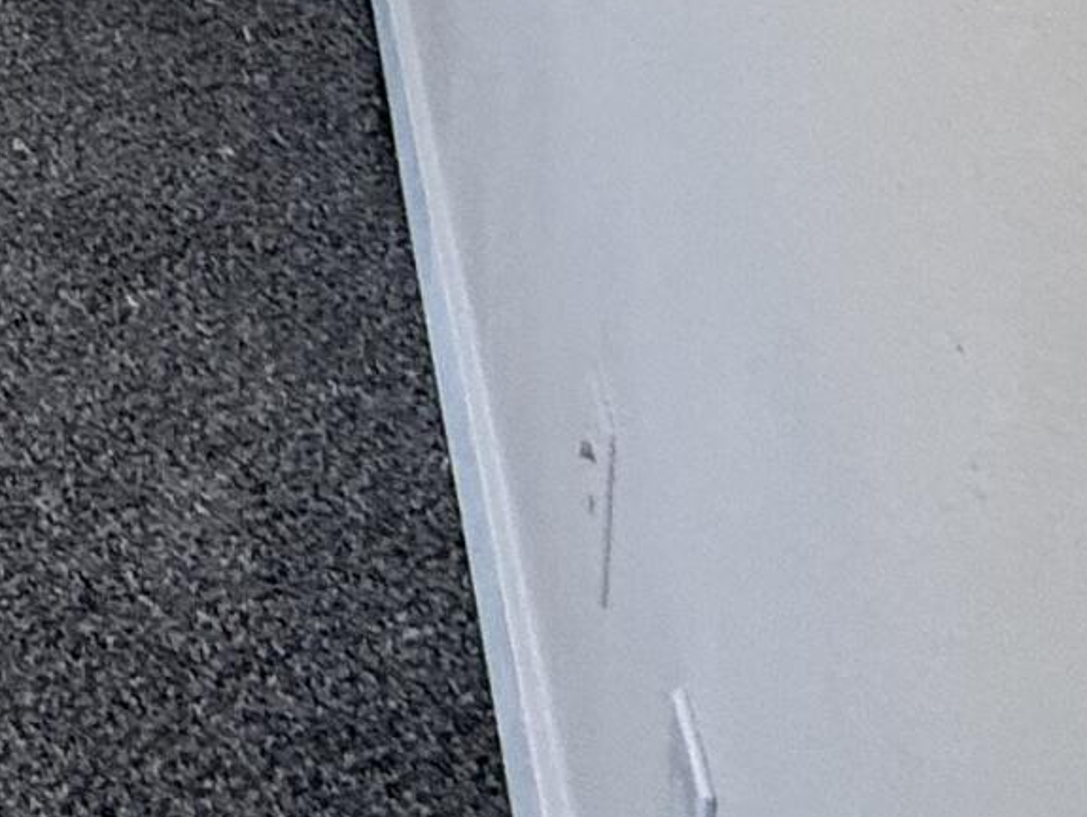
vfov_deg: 14.6
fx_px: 2294
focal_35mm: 73
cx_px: -1195
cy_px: -1038
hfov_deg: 17.3
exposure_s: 1/99
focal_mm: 2.22
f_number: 2.2
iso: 125
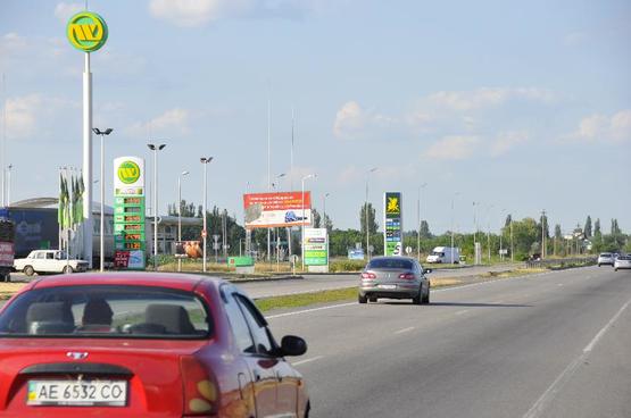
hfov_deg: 13.1
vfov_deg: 8.7
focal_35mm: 158
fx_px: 2756
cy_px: 209
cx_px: 316
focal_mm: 105
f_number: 10
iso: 200
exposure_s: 1/400
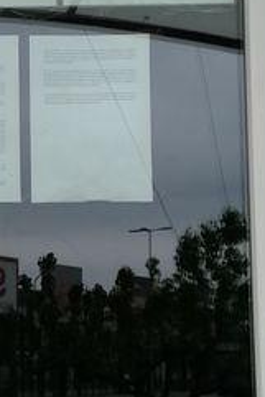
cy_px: 258
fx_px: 1301
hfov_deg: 11.2
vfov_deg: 17.3
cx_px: -138
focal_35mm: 118
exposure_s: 1/389
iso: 50
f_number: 1.8
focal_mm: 4.75
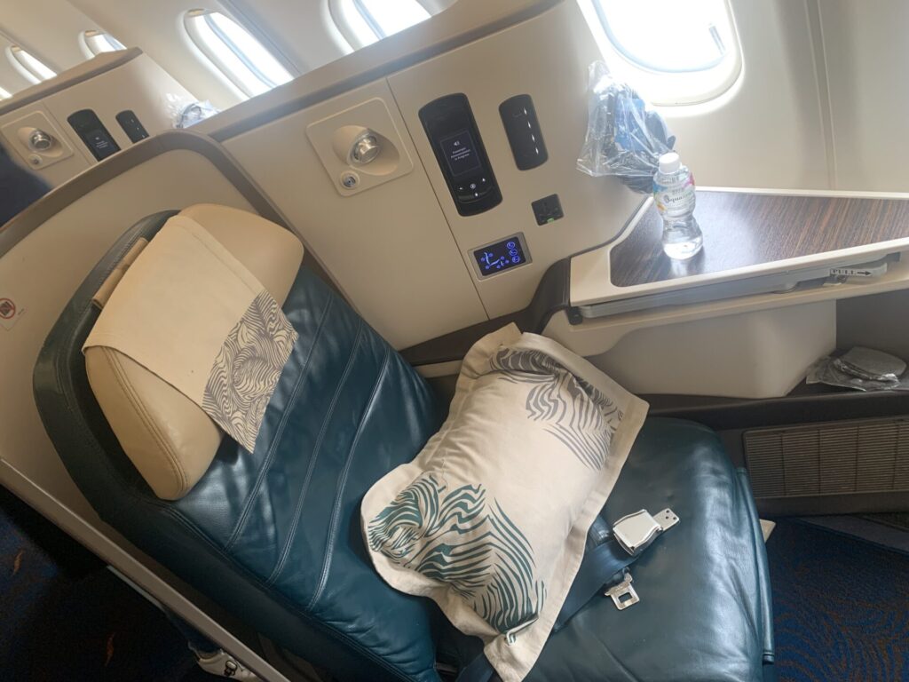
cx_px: 454
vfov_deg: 53.1
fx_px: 683
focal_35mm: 26
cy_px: 341
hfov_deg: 67.3
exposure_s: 1/45
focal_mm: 4.25
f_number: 1.8
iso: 100
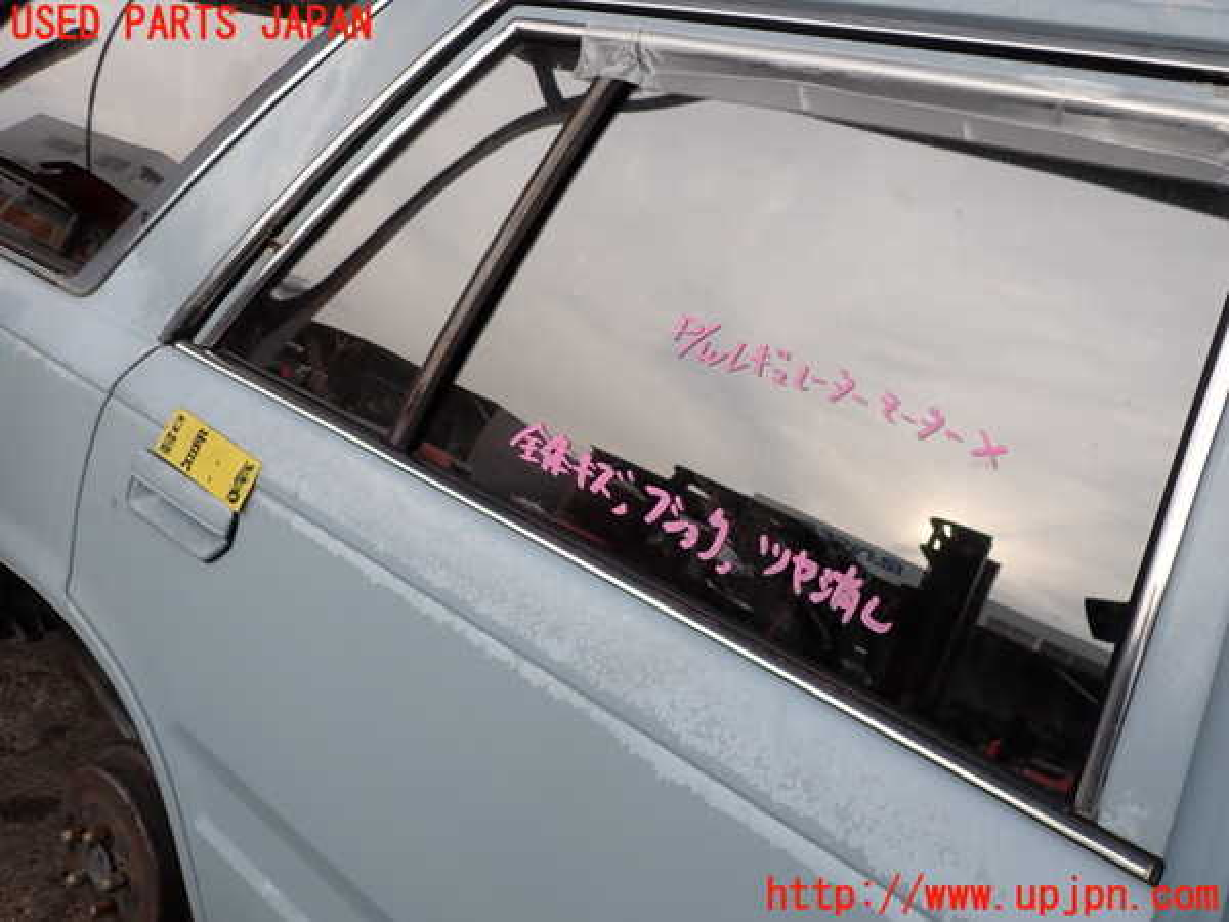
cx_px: 614
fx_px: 888
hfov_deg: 69.4
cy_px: 461
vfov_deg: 54.9
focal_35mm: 25
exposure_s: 1/250
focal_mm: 4.5
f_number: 2.8
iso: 100
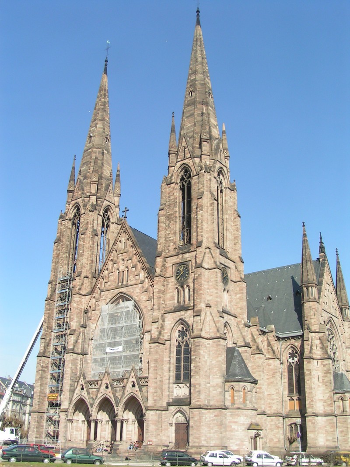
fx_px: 512
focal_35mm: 38
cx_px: 175
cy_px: 234
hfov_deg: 37.7
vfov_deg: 49.0
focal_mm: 5.8
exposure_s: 1/200
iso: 50
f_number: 5.6
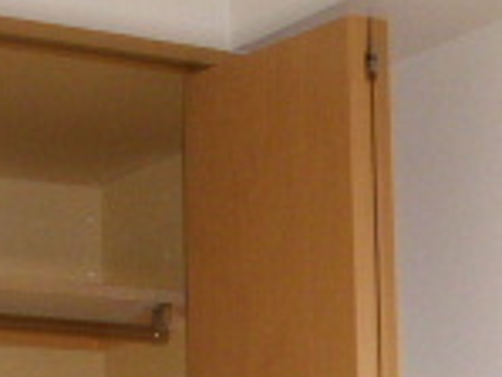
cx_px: 367
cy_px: 720
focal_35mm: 163
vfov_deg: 8.7
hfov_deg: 12.1
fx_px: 2366
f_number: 3.3
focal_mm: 6.3
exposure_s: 1/40
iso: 200
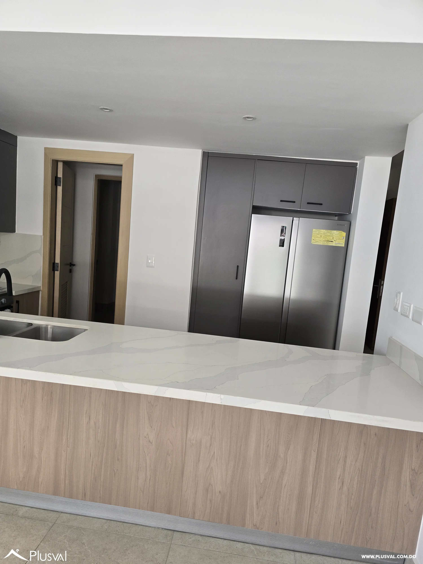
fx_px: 375
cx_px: 212
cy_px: 282
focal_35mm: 23
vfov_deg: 73.9
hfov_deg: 58.9
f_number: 1.7
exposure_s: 1/180
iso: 64
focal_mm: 6.3
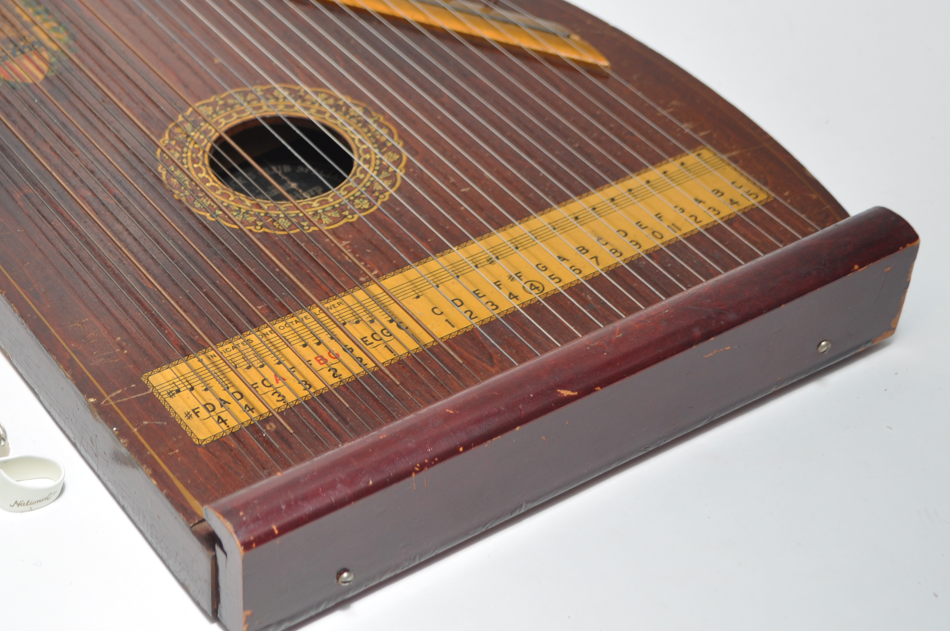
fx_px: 1977
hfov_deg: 26.6
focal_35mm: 75
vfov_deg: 18.1
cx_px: 226
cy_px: 220
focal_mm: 32
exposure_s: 1/15
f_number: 5.6
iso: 200
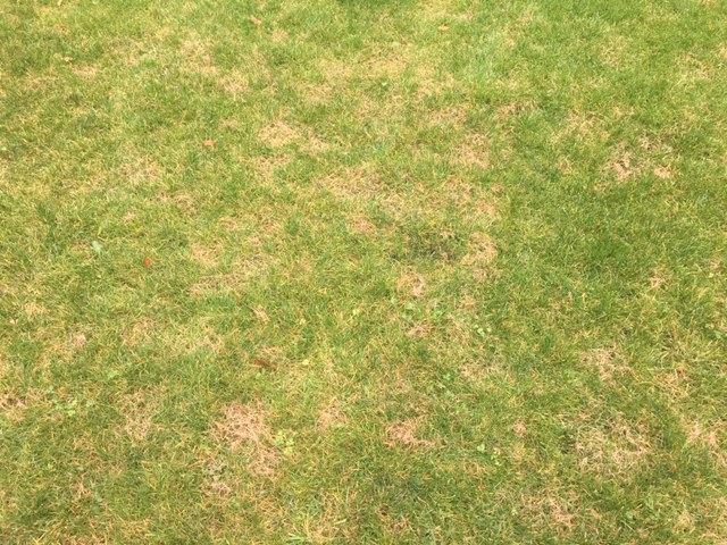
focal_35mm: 29
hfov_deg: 61.7
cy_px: 272
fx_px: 609
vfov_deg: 48.2
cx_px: 364
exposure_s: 1/165
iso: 25
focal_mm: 4.15
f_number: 2.2
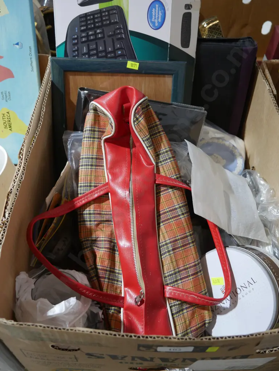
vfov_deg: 56.8
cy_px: 186
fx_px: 344
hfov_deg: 44.2
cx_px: 140
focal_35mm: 32
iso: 1000
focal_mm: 16
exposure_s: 1/60
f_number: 3.6
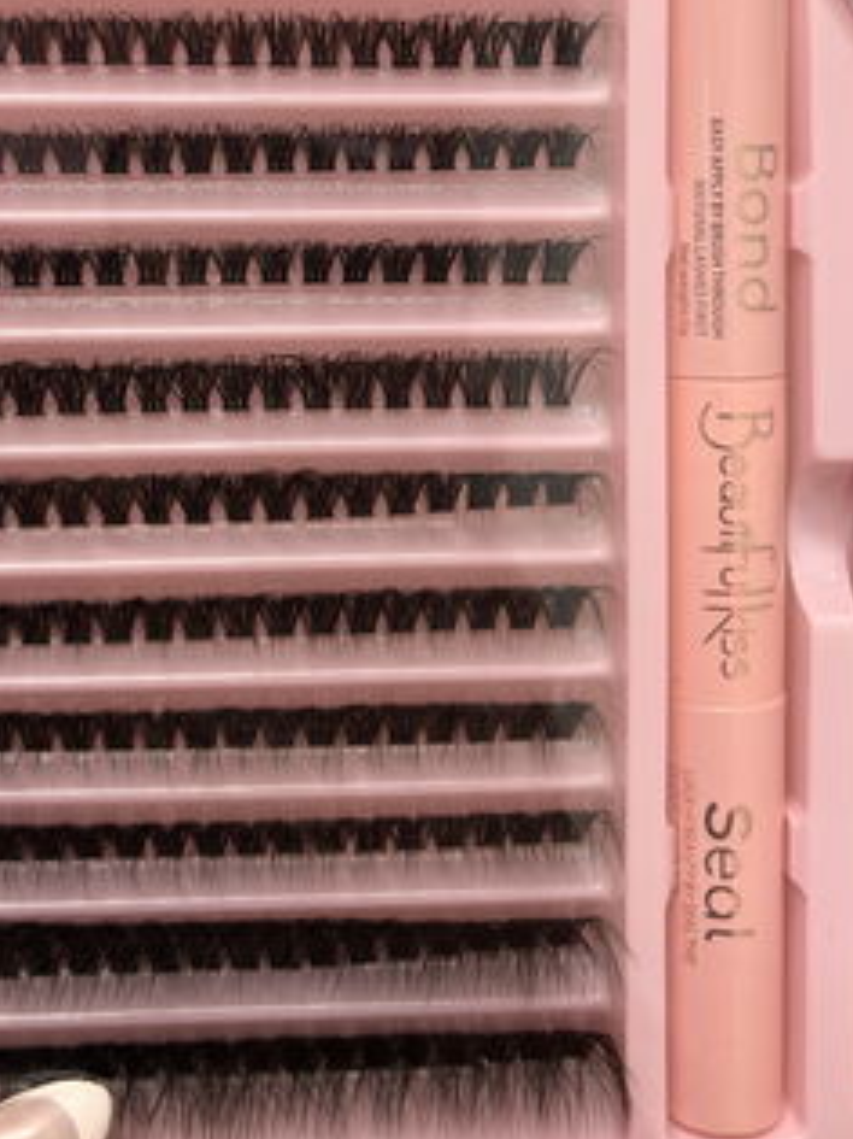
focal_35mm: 44
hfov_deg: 32.8
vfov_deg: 41.5
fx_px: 1447
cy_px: 262
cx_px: 398
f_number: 1.6
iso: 100
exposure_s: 1/50
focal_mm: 5.96
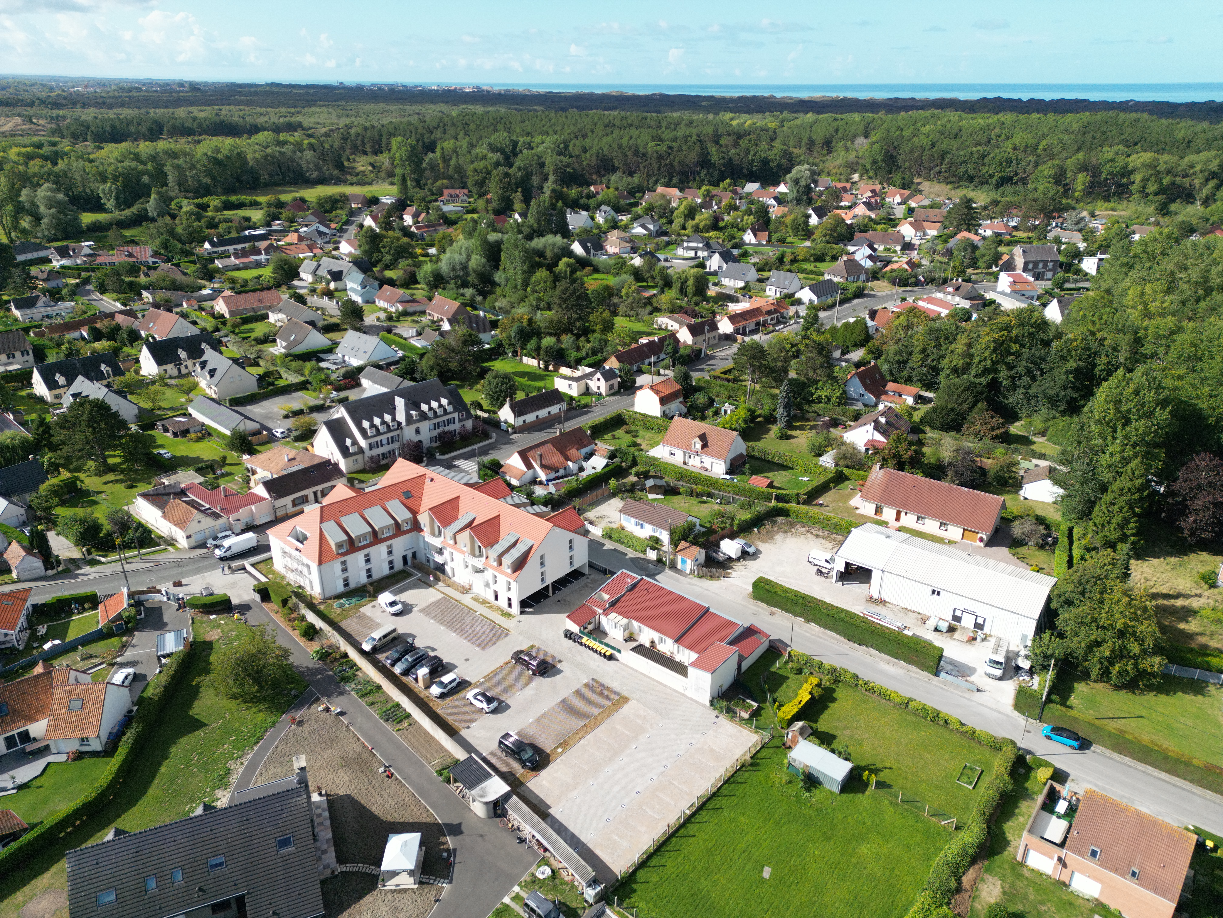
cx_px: 612
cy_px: 459
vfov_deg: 56.8
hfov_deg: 71.6
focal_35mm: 24
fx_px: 848
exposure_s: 1/2500
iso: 160
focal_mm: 6.72
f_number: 1.7
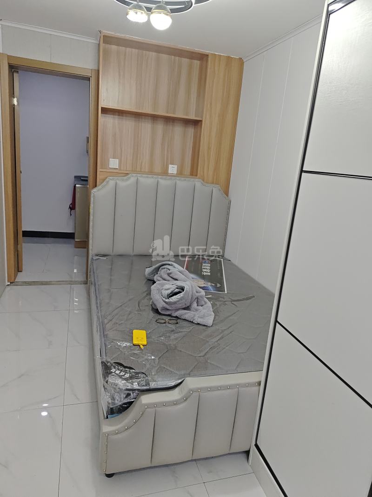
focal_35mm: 23
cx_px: 186
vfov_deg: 73.9
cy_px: 248
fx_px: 330
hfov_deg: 58.9
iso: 898
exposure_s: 1/100
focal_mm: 5.56
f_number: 1.88
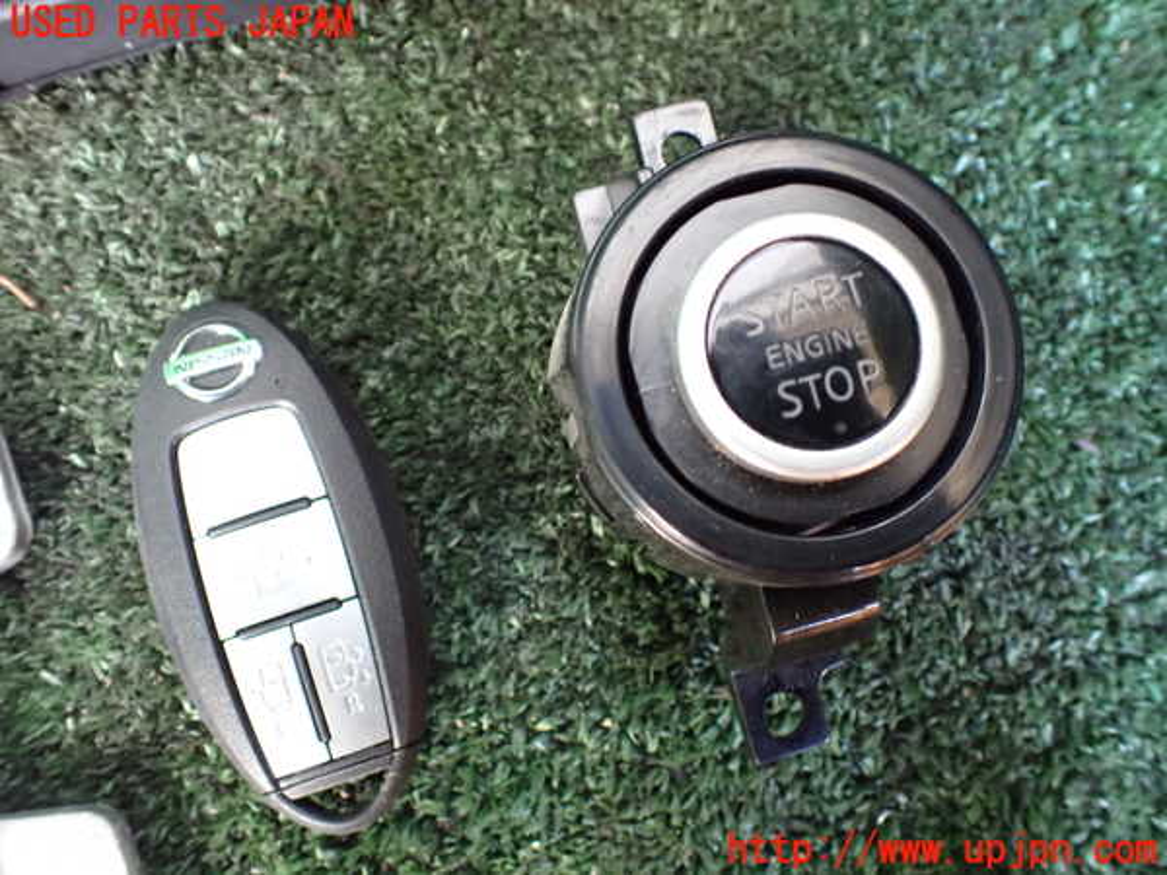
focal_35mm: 30
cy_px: 438
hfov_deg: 60.0
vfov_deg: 46.8
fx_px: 1011
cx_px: 584
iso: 1250
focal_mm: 5.4
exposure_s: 1/30
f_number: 2.3
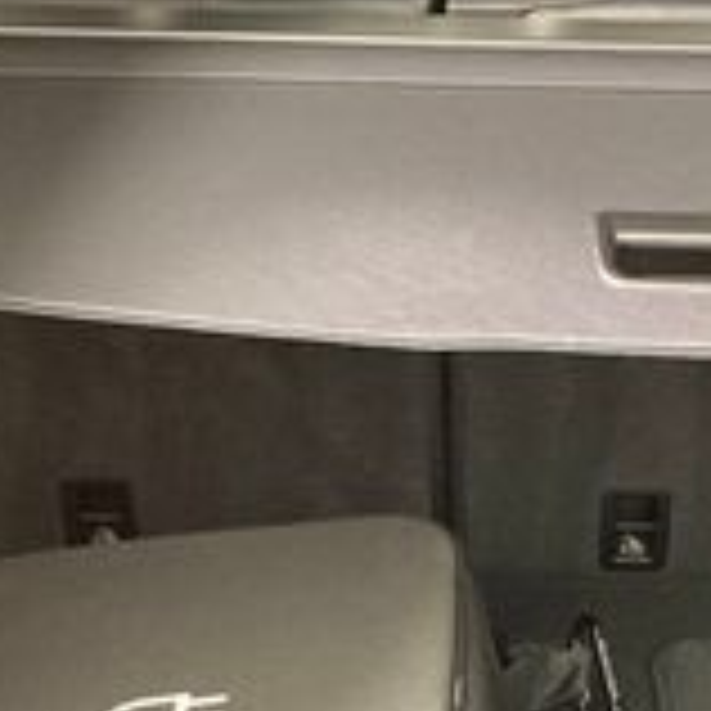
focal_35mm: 100
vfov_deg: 16.9
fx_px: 2324
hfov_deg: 17.2
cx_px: 616
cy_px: 747
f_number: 1.8
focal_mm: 3.99
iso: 200
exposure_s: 1/60
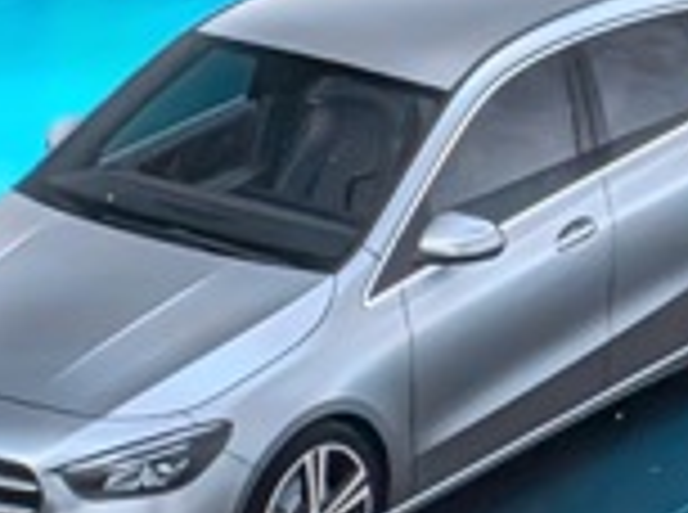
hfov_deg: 7.7
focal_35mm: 257
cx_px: -36
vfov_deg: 5.8
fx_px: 5096
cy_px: 256
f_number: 1.68
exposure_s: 1/335
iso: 166
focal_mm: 6.9
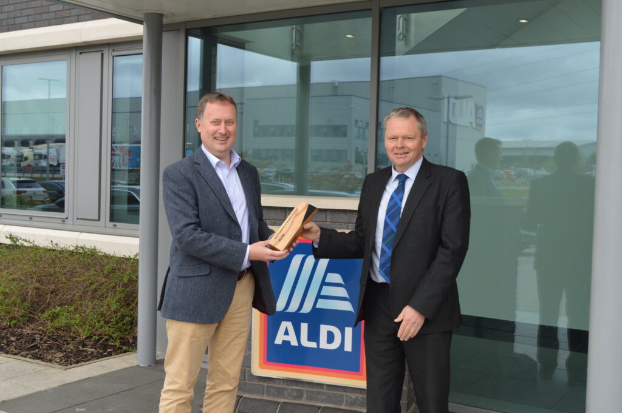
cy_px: 206
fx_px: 725
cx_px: 311
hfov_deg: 46.4
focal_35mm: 42
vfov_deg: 31.8
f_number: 5.6
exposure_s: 1/125
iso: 110
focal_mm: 28
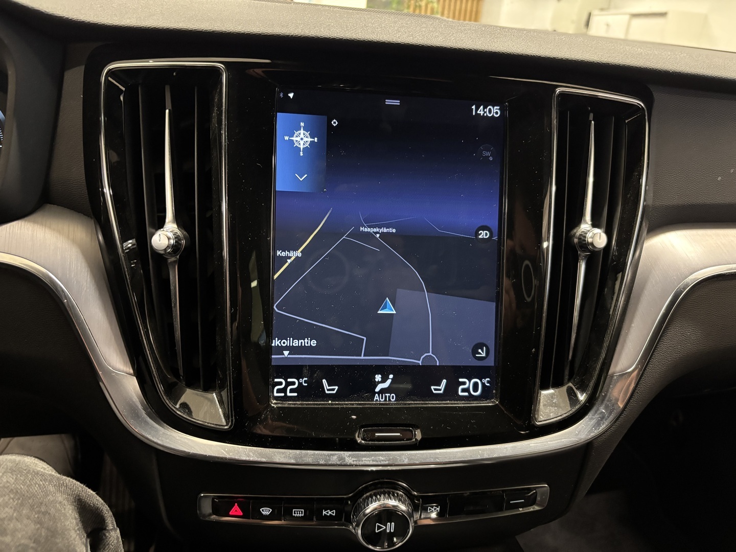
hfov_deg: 67.3
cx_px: 368
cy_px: 276
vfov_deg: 53.1
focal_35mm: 26
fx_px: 553
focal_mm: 5.96
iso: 500
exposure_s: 1/25
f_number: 1.6
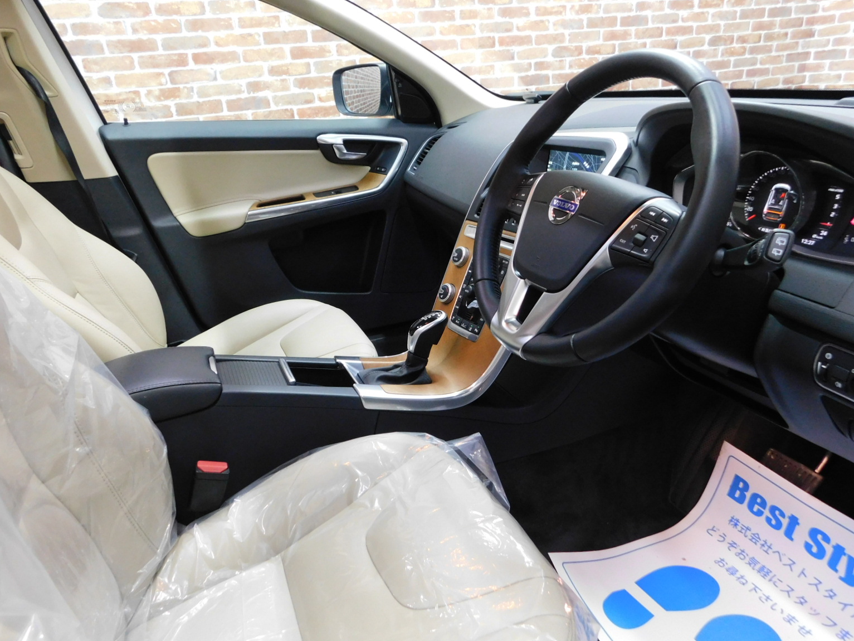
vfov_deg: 56.8
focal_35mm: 24
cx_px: 411
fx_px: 592
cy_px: 308
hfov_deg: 71.6
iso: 400
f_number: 3
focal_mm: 4
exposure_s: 1/15
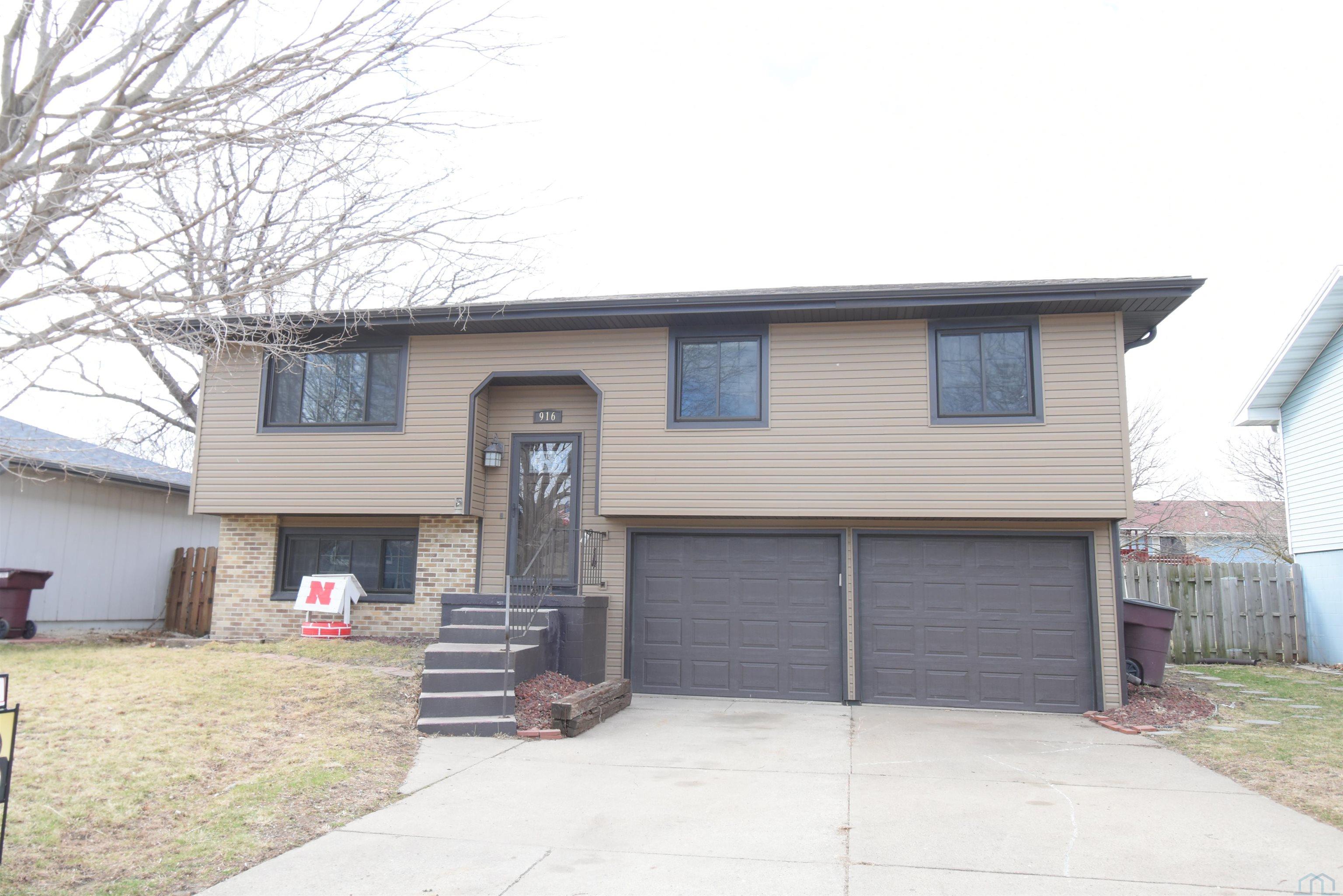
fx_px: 951
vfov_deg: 50.4
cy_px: 448
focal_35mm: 26
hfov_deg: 70.4
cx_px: 672
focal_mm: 17
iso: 400
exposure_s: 1/200
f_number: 7.1
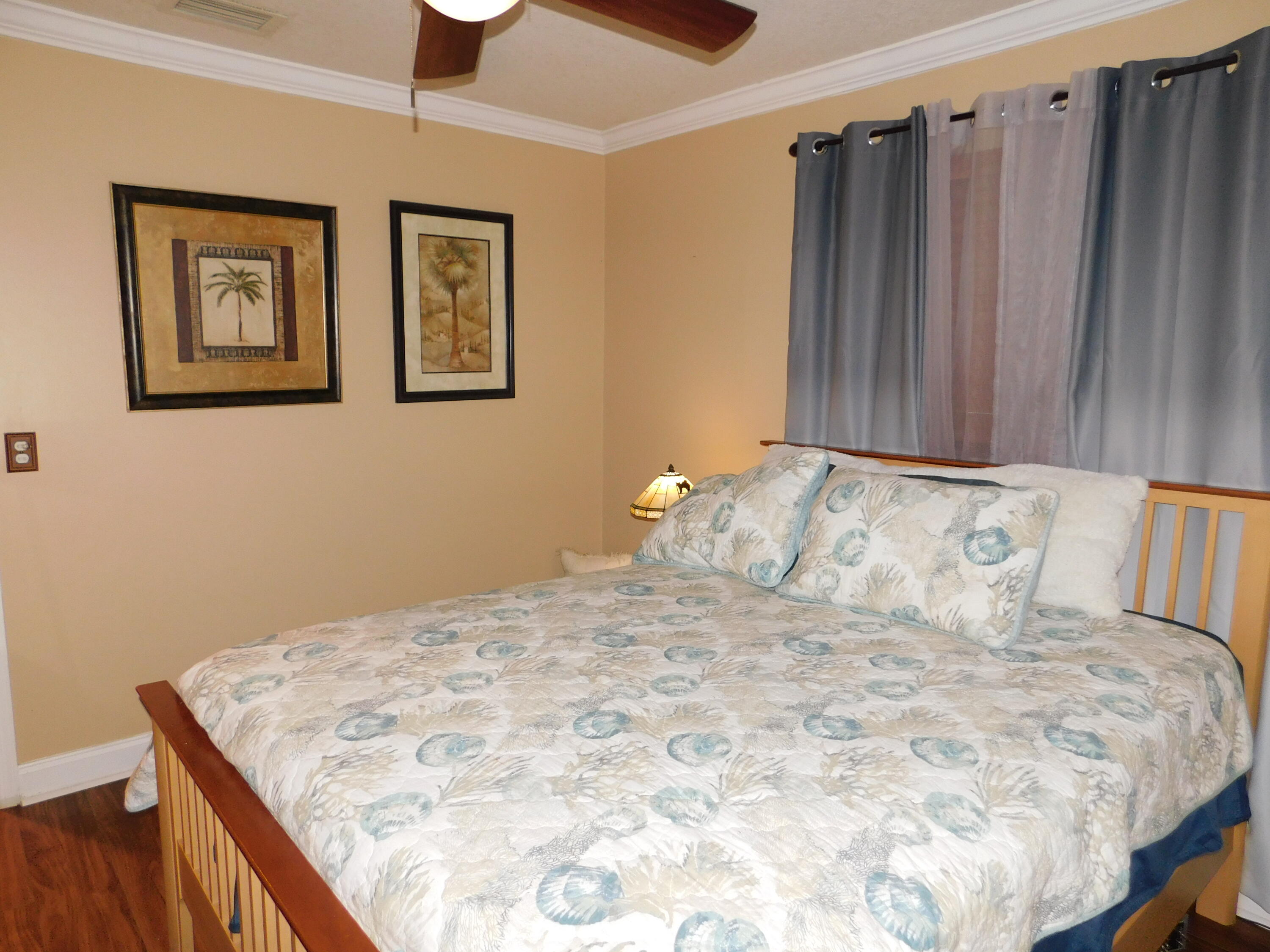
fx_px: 844
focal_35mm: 23
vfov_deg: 58.9
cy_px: 476
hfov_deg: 73.9
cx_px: 635
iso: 200
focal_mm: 4
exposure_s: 1/30
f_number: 3
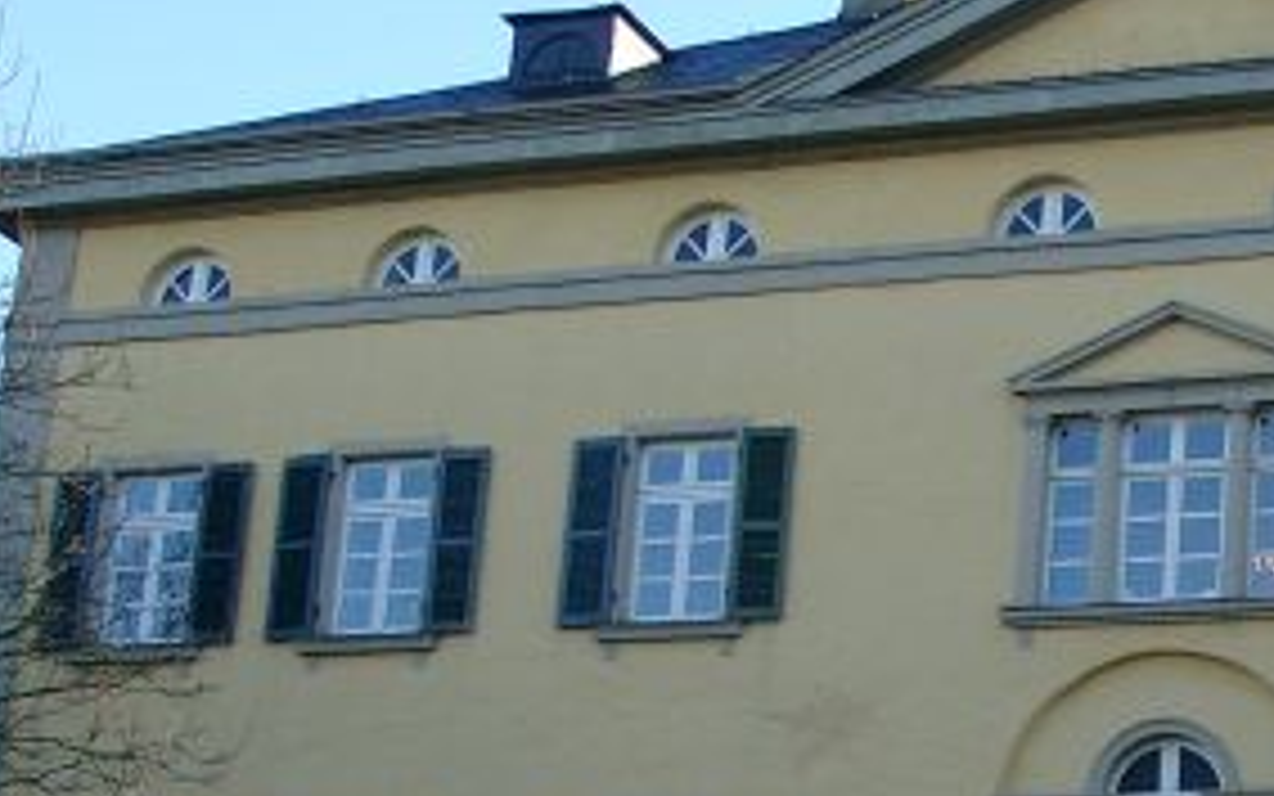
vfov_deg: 12.8
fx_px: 3542
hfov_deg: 20.0
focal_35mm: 102
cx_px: 1175
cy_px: 679
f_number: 4
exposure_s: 1/208
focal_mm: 7.13
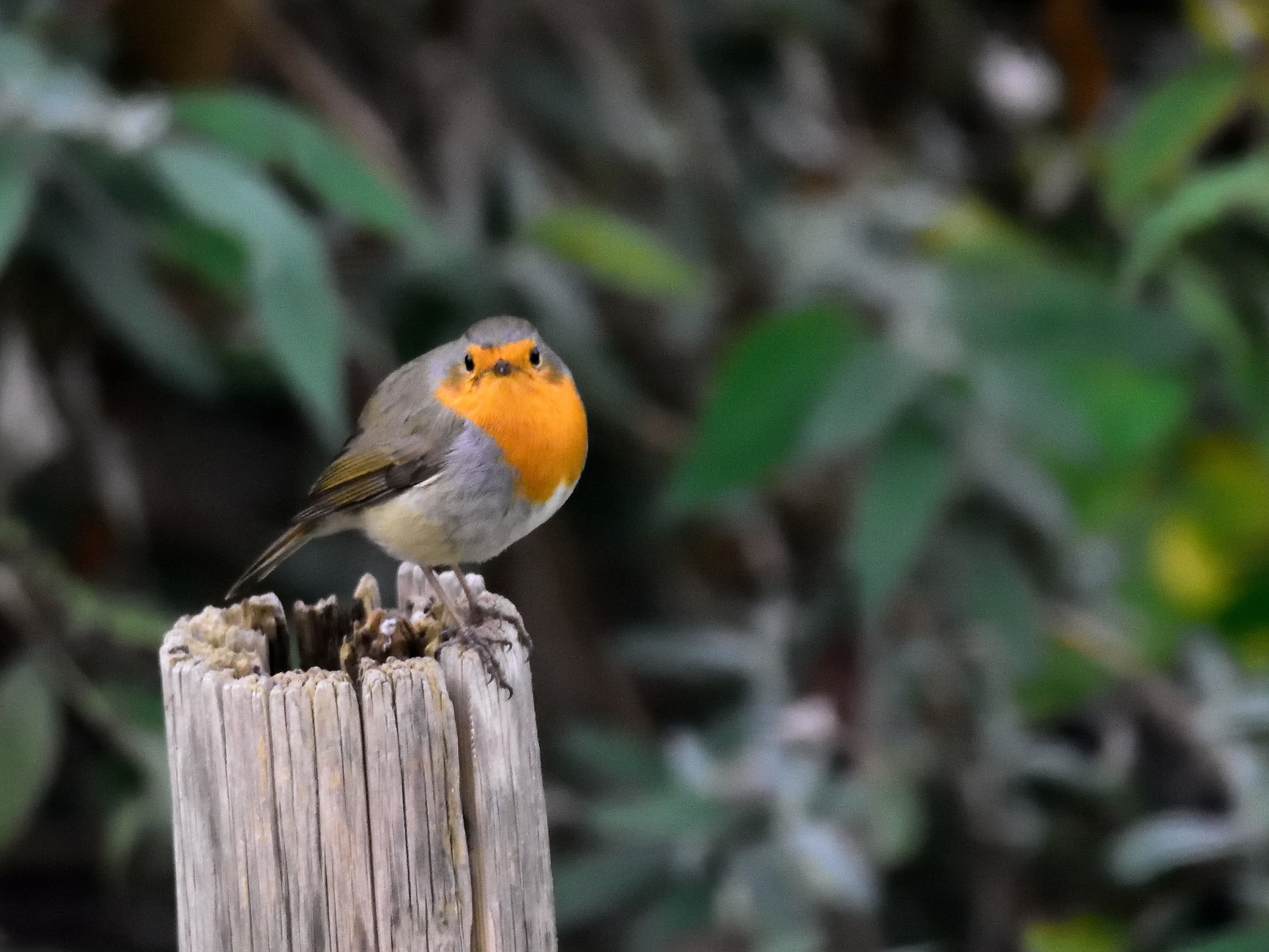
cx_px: 537
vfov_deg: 1.2
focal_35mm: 1199
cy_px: 405
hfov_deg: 1.7
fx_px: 43955
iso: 6400
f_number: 7.1
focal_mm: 600
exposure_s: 1/1600
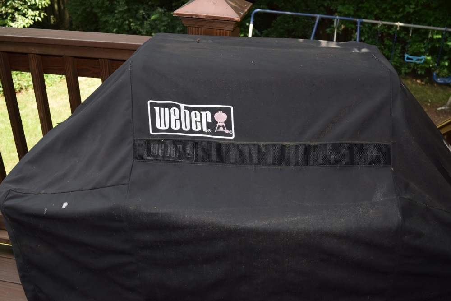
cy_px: 150
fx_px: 451
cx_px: 226
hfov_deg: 53.1
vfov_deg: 36.9
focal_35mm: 36
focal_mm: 24
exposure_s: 1/100
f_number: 5.6
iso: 100
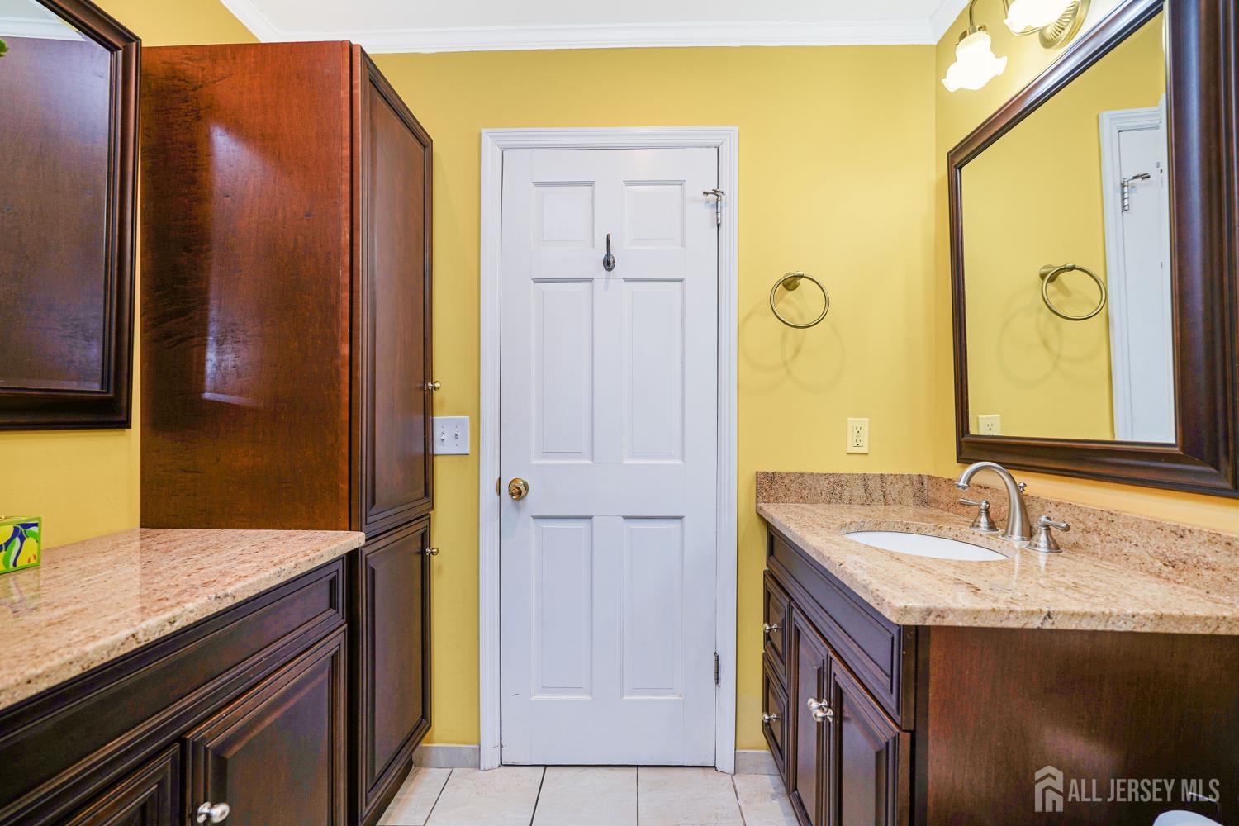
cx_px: 620
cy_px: 413
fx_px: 551
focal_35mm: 16
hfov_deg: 96.7
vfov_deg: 73.7
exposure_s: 1/25
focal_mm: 16
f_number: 4
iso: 50
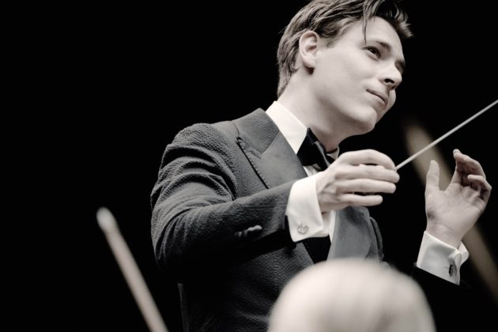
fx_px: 5533
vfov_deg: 3.4
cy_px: 166
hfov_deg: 5.2
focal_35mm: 400
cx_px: 249
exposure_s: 1/160
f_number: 6.3
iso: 6400
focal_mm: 400
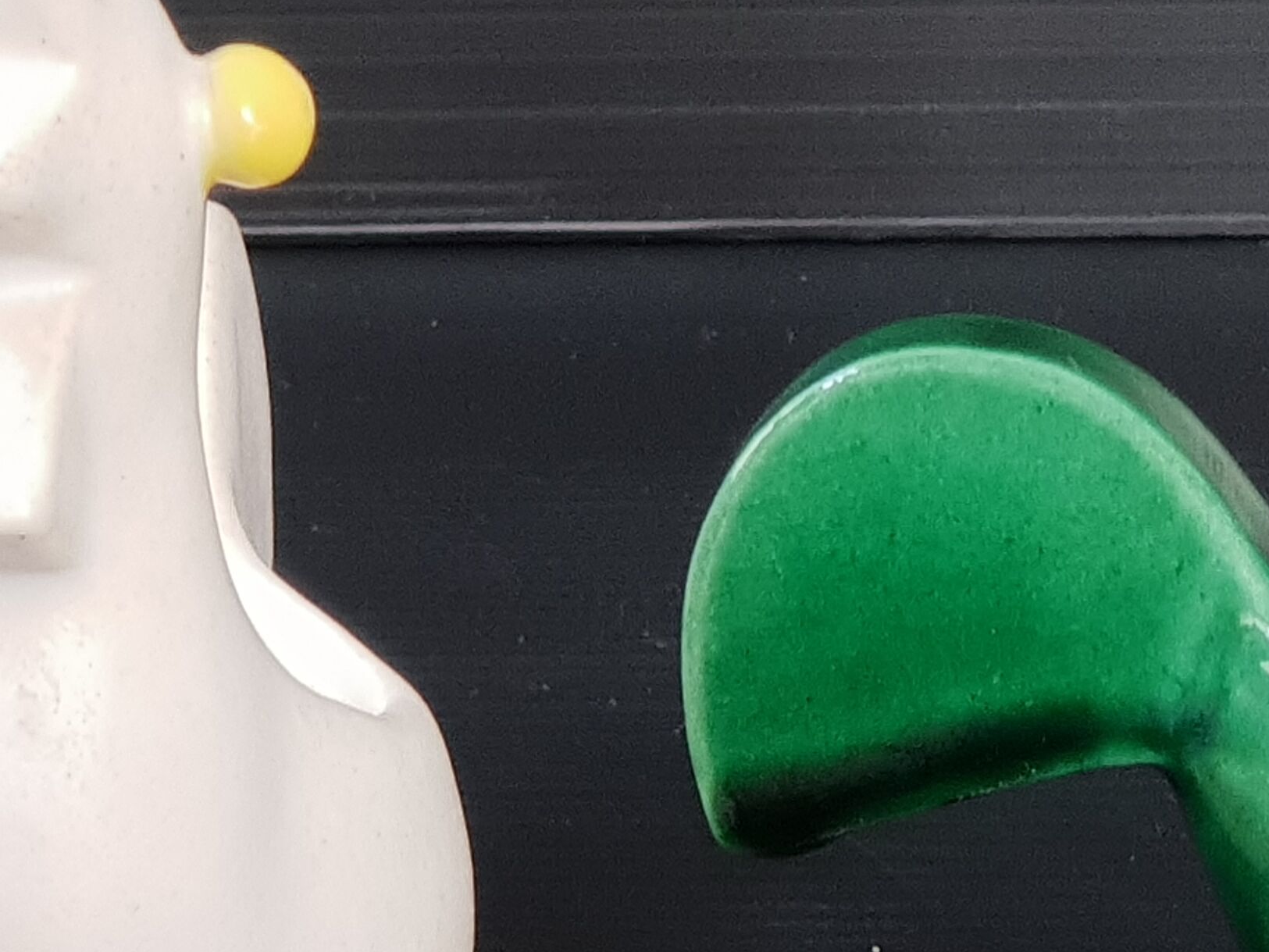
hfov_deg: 15.1
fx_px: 4729
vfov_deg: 11.5
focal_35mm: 129
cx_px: 1100
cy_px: 390
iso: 125
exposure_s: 1/30
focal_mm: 6
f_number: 2.4
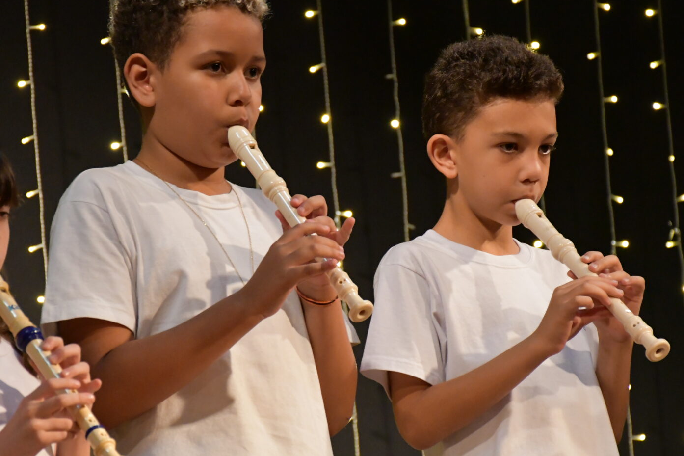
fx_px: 3533
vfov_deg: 7.4
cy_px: 252
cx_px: 291
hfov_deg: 11.1
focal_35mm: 186
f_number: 5.3
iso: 5600
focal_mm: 90
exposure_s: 1/125
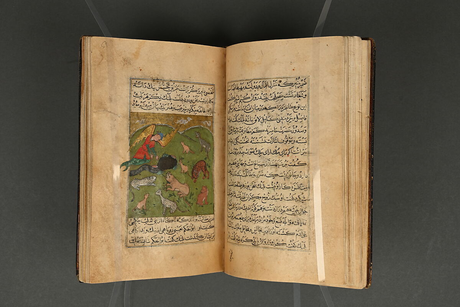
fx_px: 728
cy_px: 154
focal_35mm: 57
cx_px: 230
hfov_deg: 35.1
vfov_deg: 23.8
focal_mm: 57
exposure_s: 1/30
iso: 250
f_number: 13
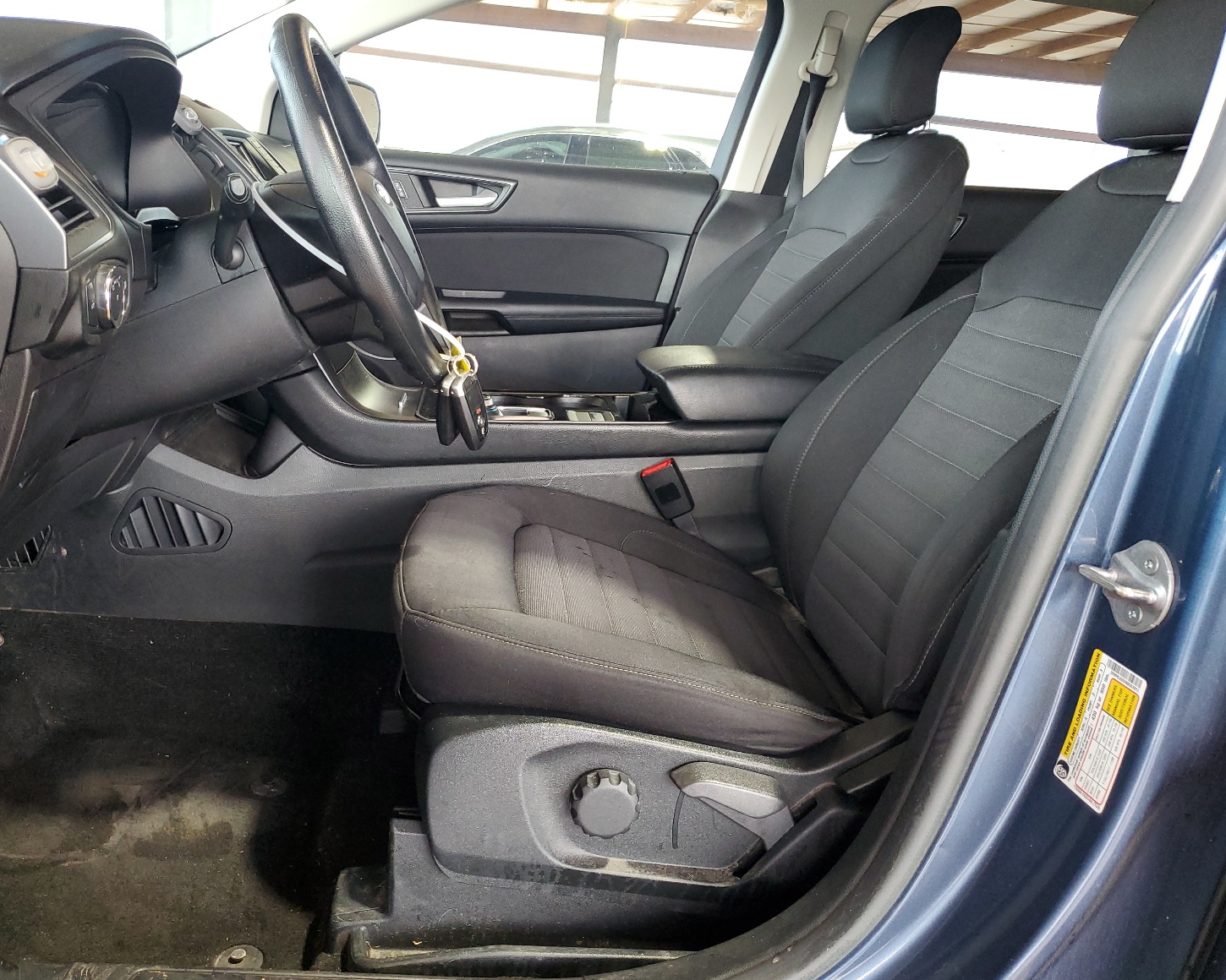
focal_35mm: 28
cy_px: 488
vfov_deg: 51.5
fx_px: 1016
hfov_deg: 62.1
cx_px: 557
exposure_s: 1/60.2
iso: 138
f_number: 1.5
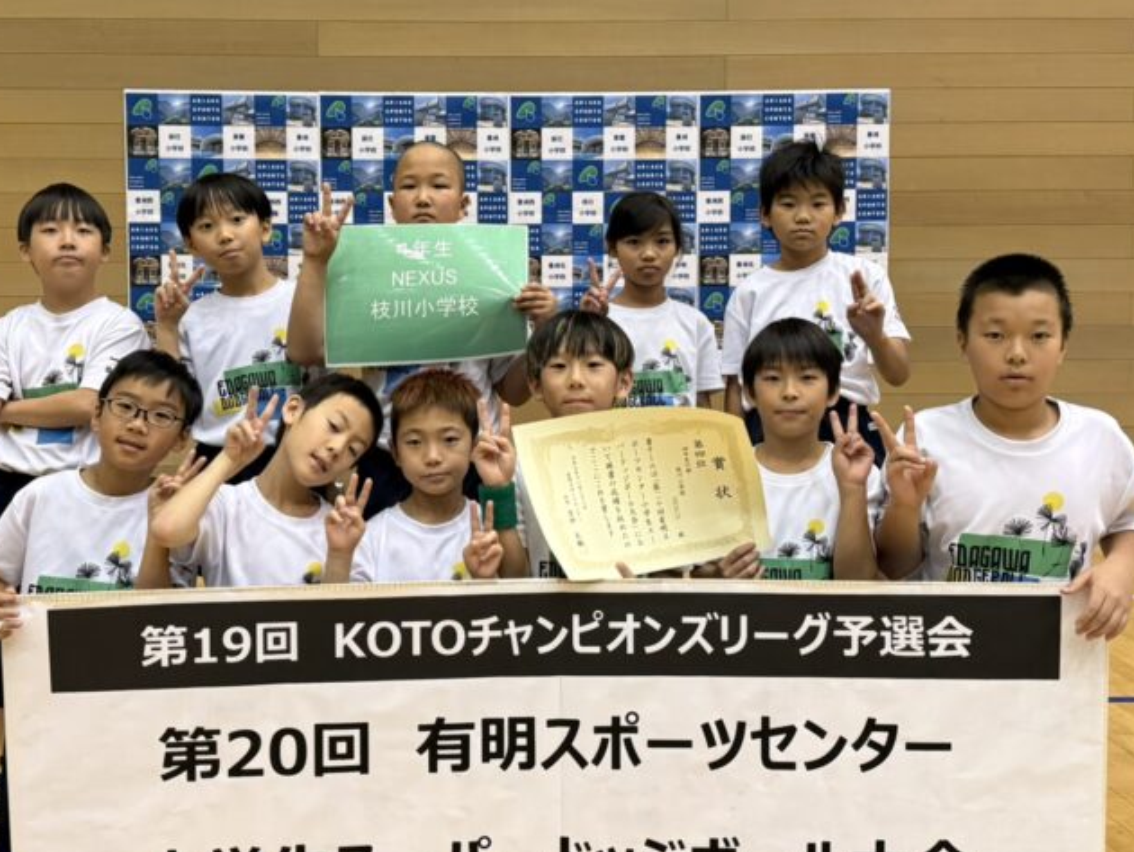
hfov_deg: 47.7
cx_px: 493
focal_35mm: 39
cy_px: 360
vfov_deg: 36.8
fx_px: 1278
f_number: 1.78
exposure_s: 1/50
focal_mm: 6.76
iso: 500
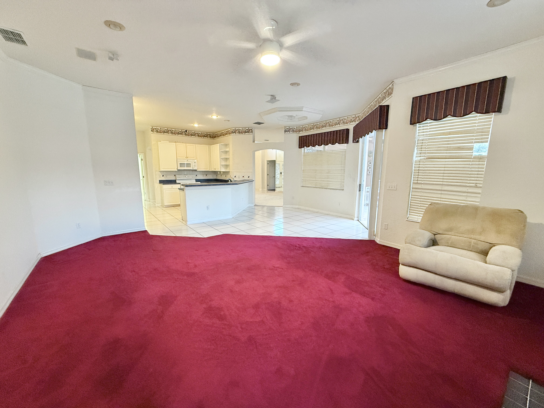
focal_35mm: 14
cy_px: 204
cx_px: 272
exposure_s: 1/60
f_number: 2.2
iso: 500
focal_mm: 2.22
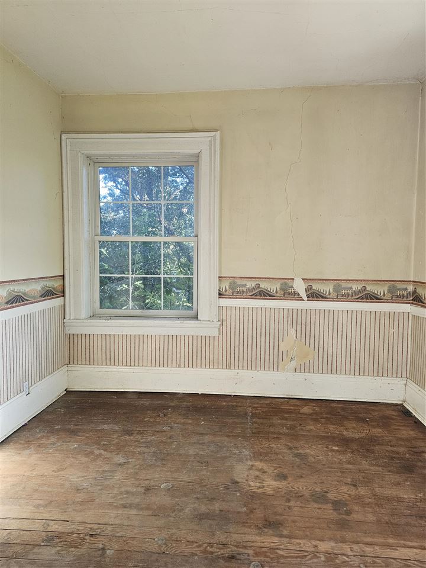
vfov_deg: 73.9
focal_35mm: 23
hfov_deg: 58.9
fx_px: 377
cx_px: 213
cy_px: 284
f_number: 1.7
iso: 400
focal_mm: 6.3
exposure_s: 1/240
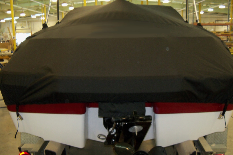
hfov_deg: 51.9
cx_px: 118
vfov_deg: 35.9
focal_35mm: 37
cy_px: 84
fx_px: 239
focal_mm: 6.2
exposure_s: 1/30
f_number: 3.5
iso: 200
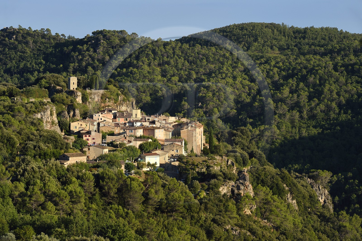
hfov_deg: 16.4
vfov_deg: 10.9
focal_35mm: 125
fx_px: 1256
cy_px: 120
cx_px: 181
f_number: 10
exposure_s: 1/250
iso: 200
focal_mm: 125
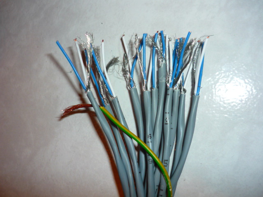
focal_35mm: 33
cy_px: 98
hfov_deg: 55.4
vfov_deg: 42.9
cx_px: 132
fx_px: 251
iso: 100
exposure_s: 1/30
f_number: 2.8
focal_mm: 5.5
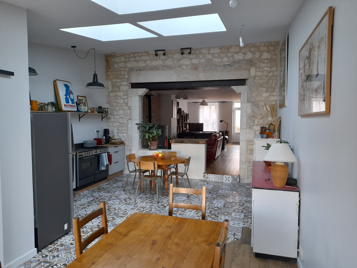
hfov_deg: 69.4
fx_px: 258
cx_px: 178
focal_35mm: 25
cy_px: 134
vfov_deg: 54.9
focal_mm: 4.6
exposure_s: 1/50
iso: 200
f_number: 2
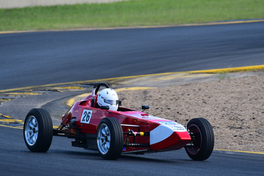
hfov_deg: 2.8
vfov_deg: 1.8
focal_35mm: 750
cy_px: 88
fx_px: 5499
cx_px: 132
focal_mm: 500
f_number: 7.1
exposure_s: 1/640
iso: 500
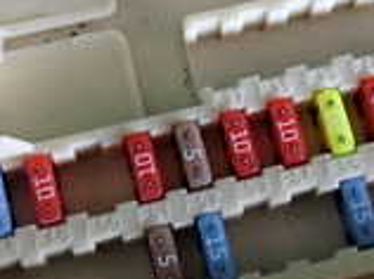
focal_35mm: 95
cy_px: 109
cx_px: 253
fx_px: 1025
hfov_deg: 20.6
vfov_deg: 15.5
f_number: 2
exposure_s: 1/125
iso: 250
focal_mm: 4.5
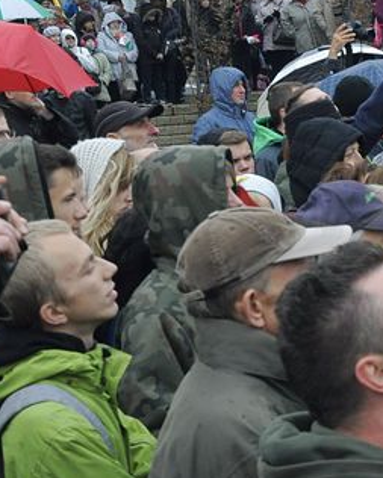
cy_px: 296
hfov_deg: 12.2
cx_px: 575
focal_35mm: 121
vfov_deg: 15.9
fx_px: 1714
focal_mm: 32
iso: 800
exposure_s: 1/250
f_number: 8
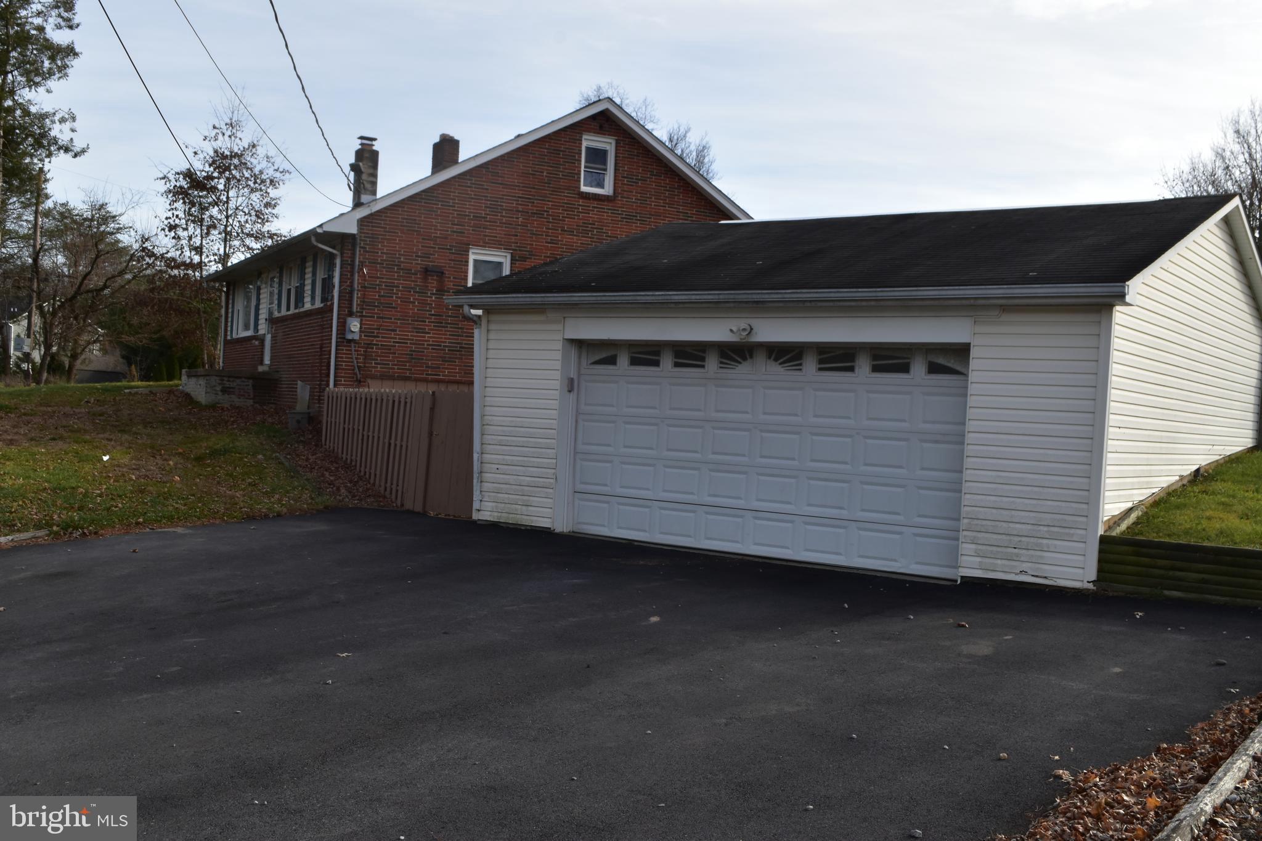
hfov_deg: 53.1
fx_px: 1262
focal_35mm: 36
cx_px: 631
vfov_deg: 36.9
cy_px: 420
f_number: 10
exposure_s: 1/250
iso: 400
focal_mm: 24
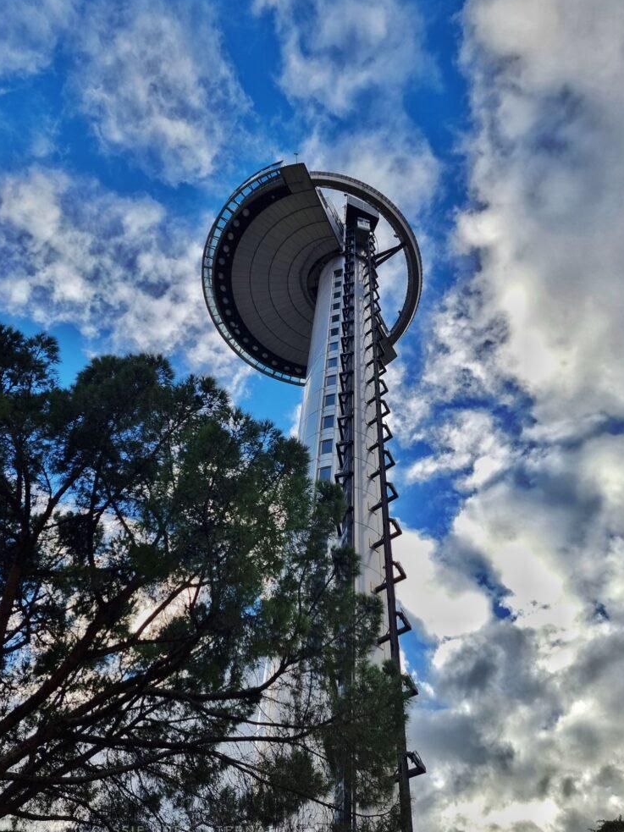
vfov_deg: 69.4
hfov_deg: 54.9
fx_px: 601
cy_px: 412
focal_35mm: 25
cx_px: 321
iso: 50
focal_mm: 6.7
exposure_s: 1/714
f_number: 1.8
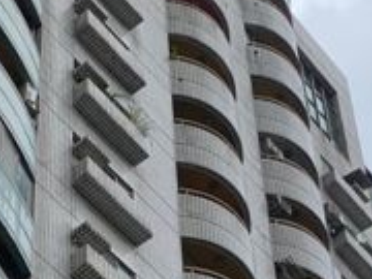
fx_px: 1494
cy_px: 446
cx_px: 172
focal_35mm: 139
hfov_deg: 14.2
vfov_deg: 10.2
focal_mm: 4.25
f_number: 1.8
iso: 25
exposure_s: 1/1661
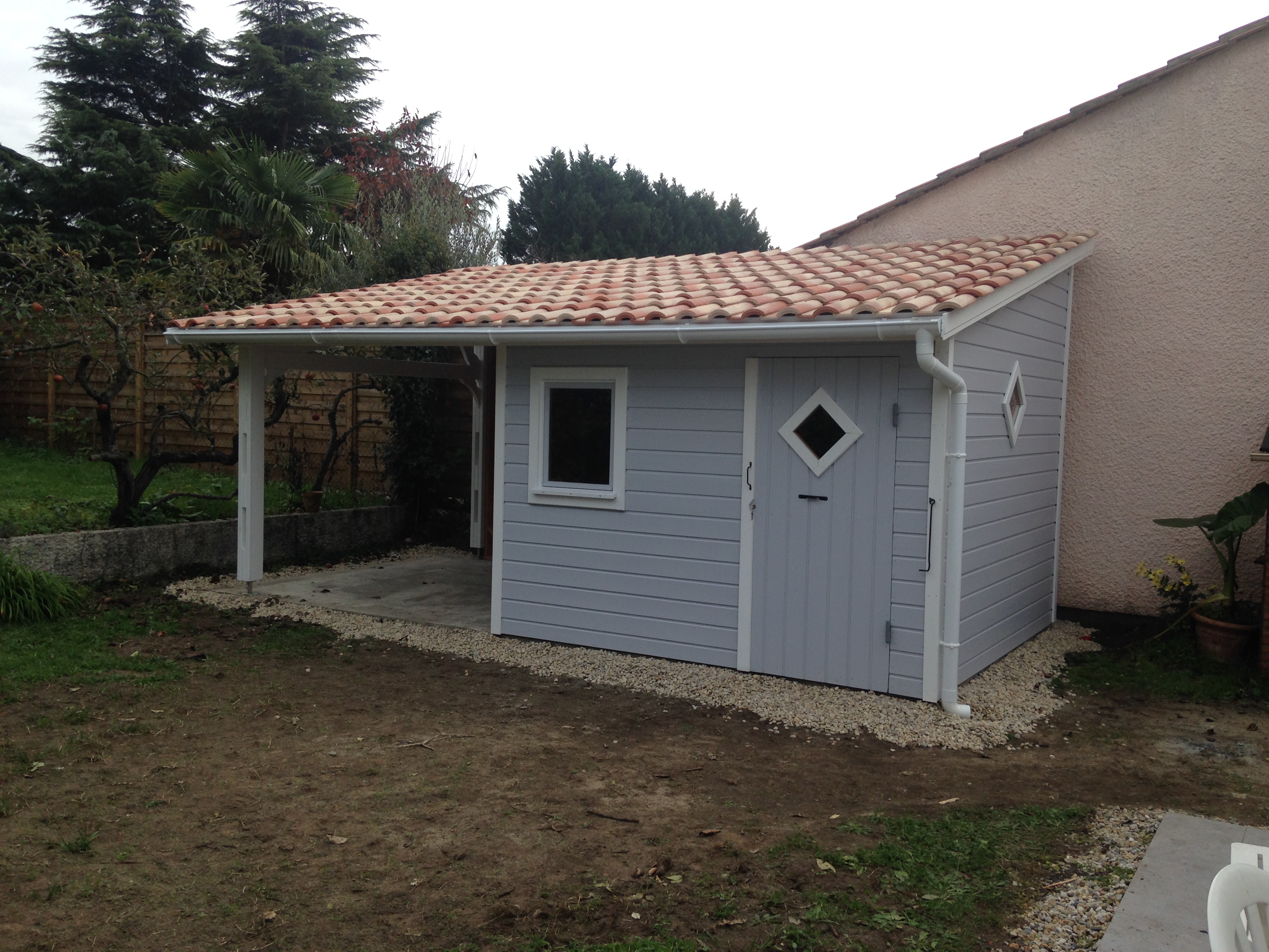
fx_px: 1210
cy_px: 476
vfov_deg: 42.9
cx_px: 634
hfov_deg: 55.4
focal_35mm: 33
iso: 50
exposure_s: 1/753
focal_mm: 4.12
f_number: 2.4
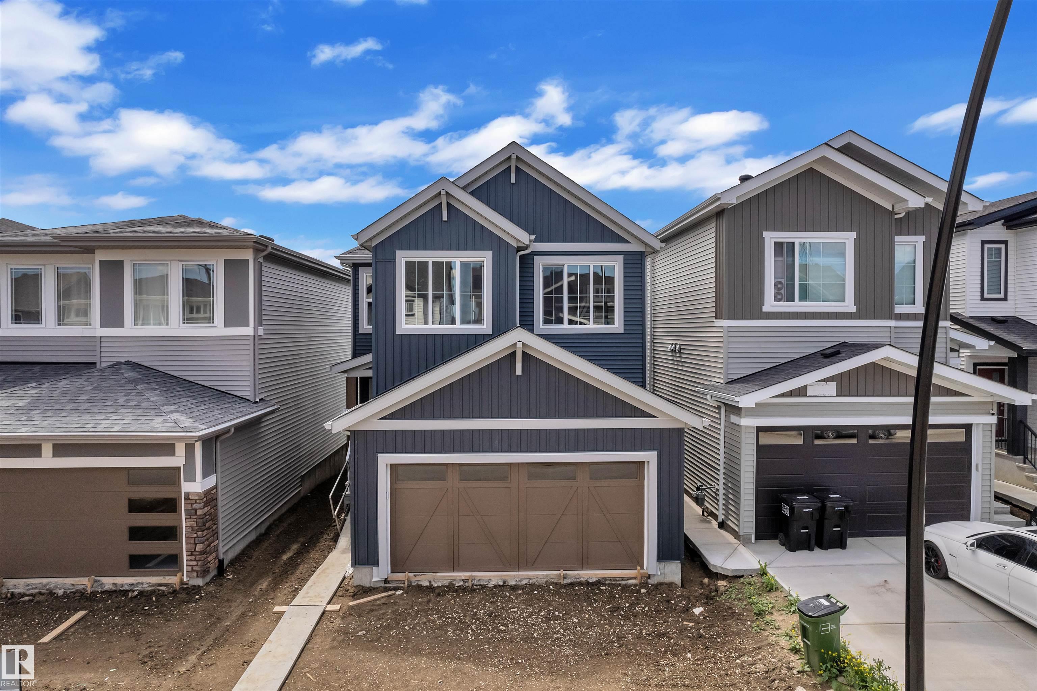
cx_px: 518
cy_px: 346
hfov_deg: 78.6
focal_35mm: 22
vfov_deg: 57.2
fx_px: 633
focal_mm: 8.38
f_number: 2.8
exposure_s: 1/3200
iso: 100
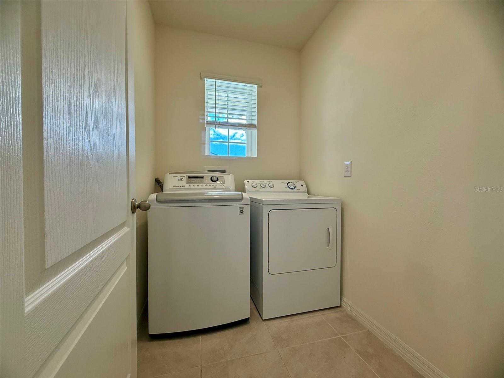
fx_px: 204
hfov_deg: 102.1
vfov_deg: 85.7
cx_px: 252
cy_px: 189
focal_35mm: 14
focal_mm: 2.22
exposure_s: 1/120
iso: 125
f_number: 2.2
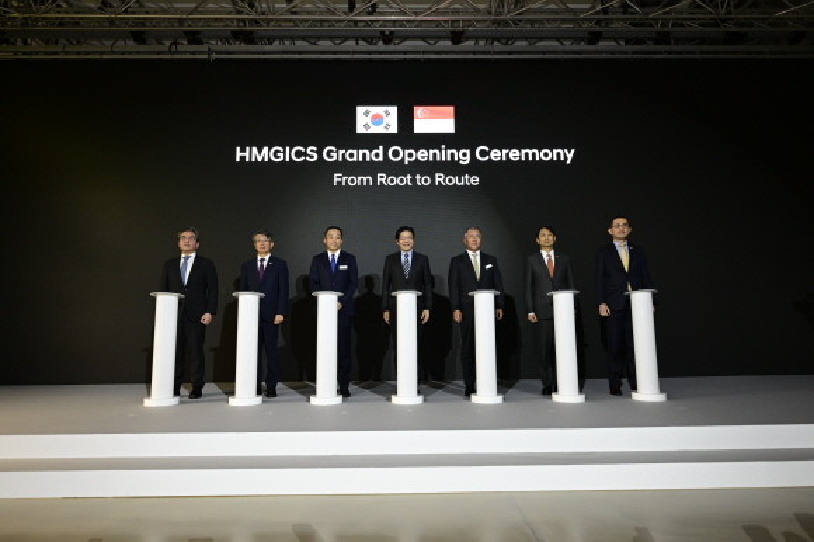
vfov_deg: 59.4
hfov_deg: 81.2
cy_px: 271
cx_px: 407
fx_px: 475
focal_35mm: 21
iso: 2000
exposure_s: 1/200
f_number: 3.2
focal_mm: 21
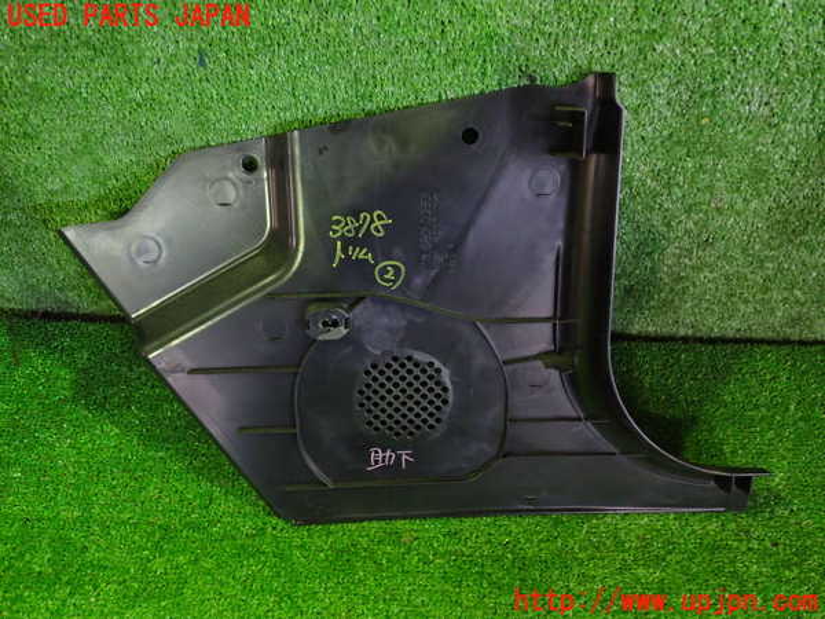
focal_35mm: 30
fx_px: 715
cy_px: 310
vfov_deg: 46.8
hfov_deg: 60.0
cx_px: 412
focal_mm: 5.4
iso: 800
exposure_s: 1/15
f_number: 2.3
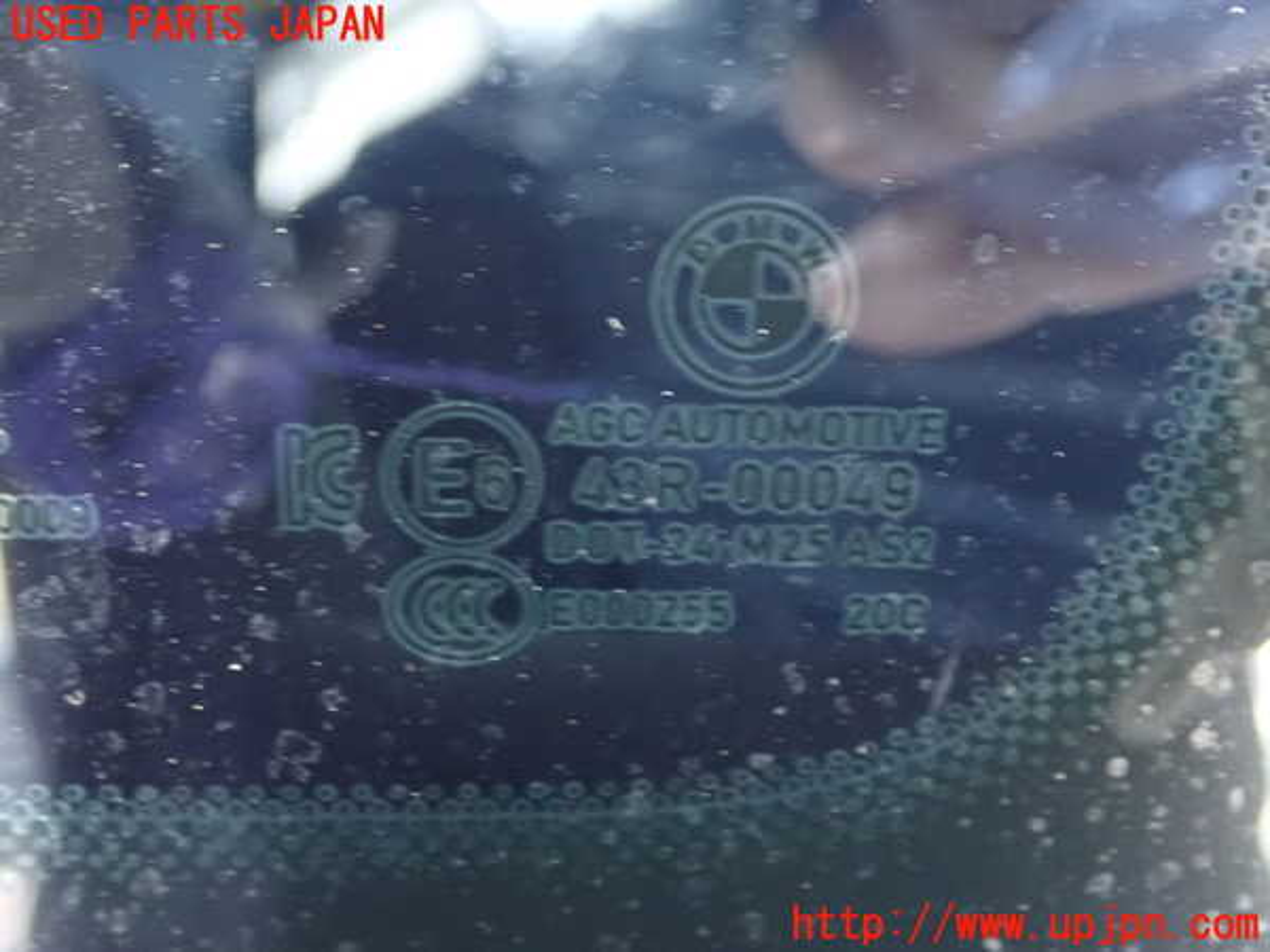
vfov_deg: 31.5
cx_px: 635
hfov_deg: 41.2
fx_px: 1688
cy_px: 476
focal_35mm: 46
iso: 1600
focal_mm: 8.41
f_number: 3.1
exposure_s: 1/6
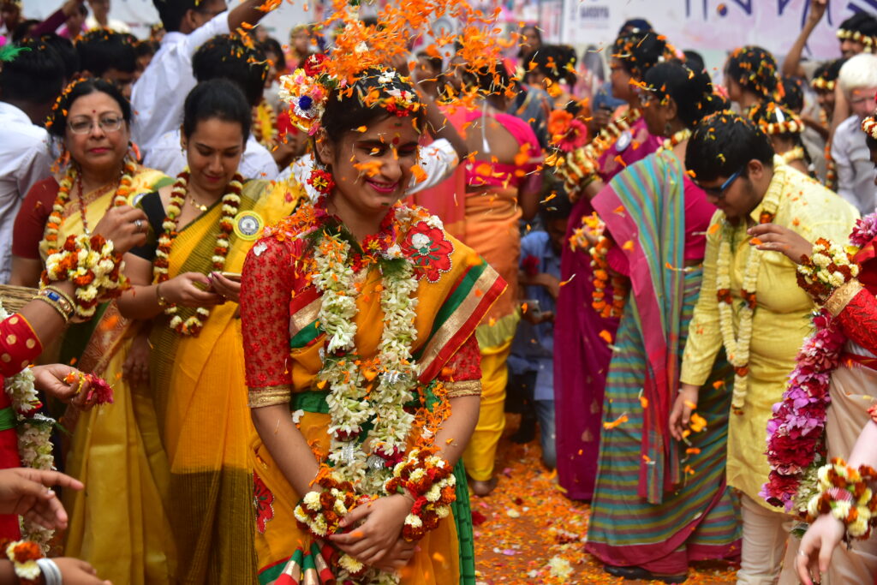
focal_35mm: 55
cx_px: 438
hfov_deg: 36.2
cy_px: 292
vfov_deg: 24.6
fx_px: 1340
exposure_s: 1/320
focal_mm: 55
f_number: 4
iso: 1600
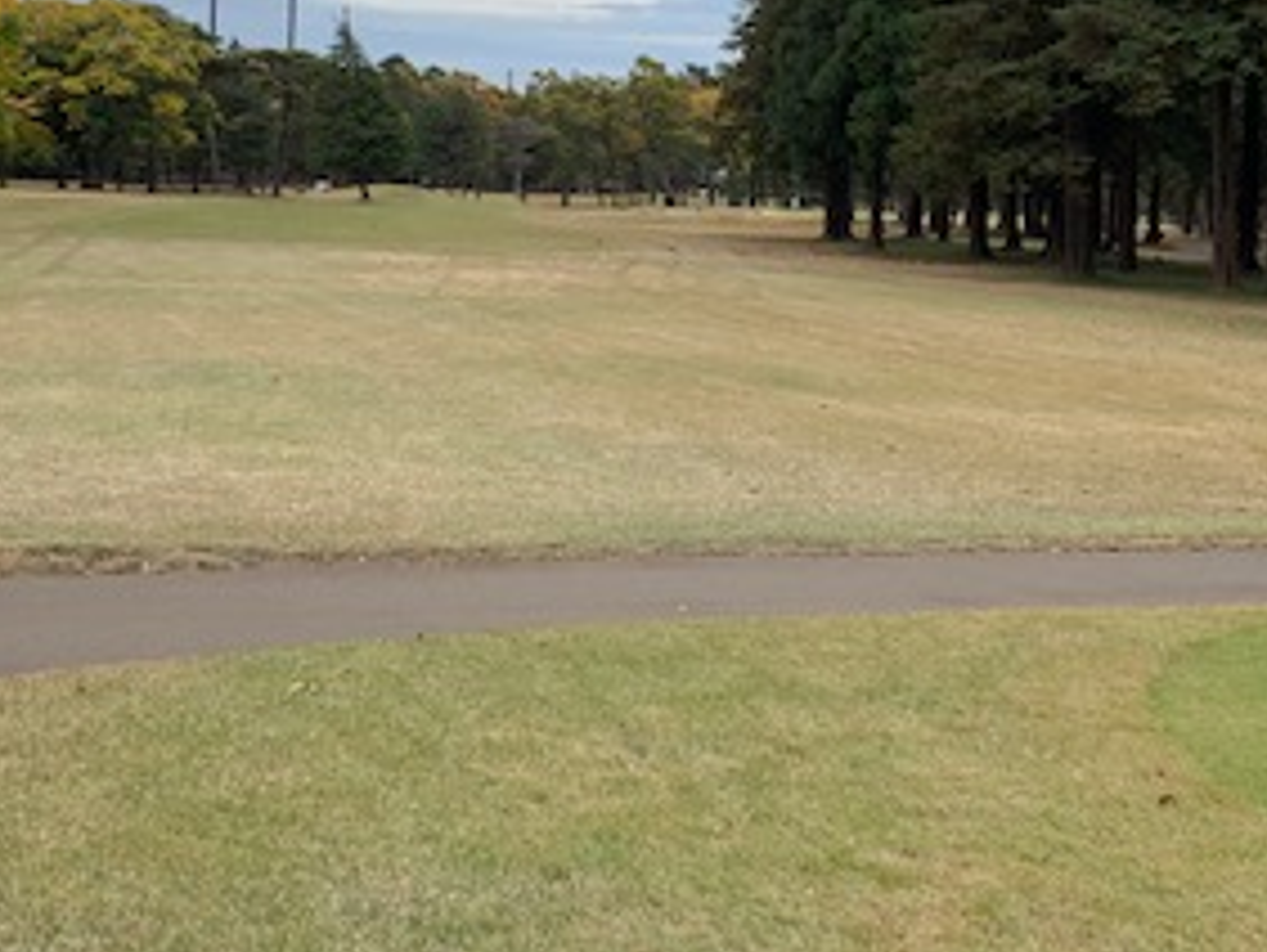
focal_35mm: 59
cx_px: 557
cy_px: 202
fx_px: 2161
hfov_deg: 32.6
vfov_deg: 24.5
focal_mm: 4.25
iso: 25
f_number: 1.8
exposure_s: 1/1205
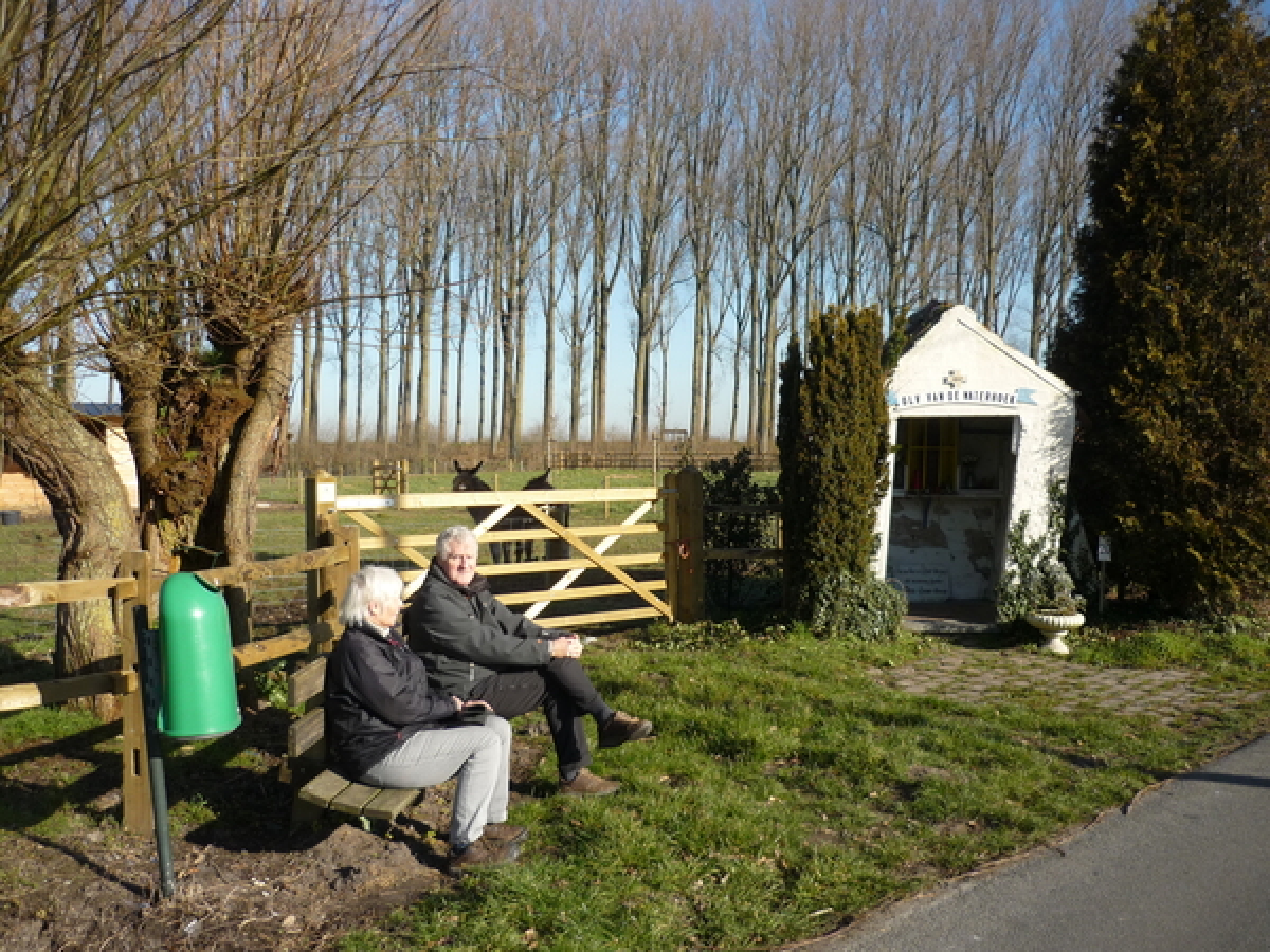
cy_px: 476
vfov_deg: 42.9
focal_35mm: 33
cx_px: 635
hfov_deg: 55.4
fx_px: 1211
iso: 100
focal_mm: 5.5
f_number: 2.8
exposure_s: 1/1000
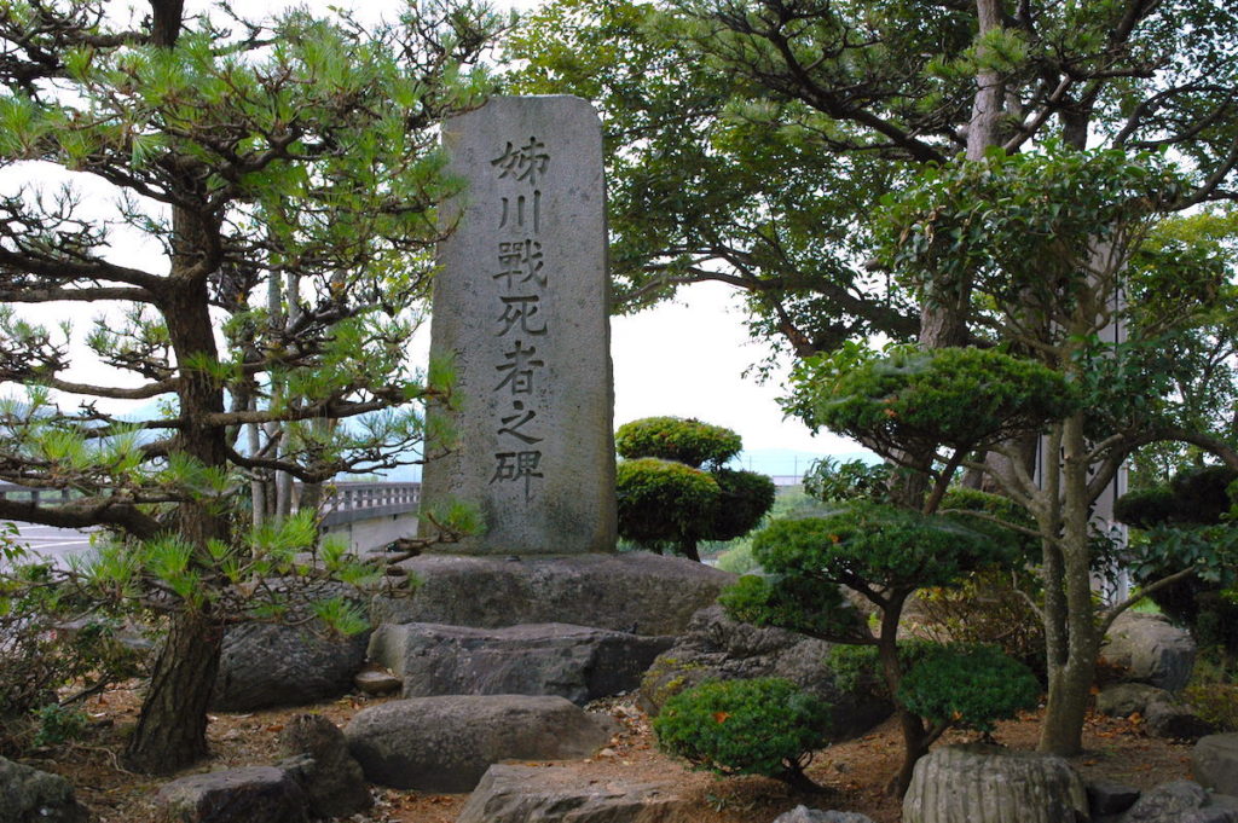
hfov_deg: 48.0
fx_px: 1392
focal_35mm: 40
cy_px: 412
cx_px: 619
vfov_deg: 33.0
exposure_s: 1/320
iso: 400
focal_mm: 27
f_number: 9
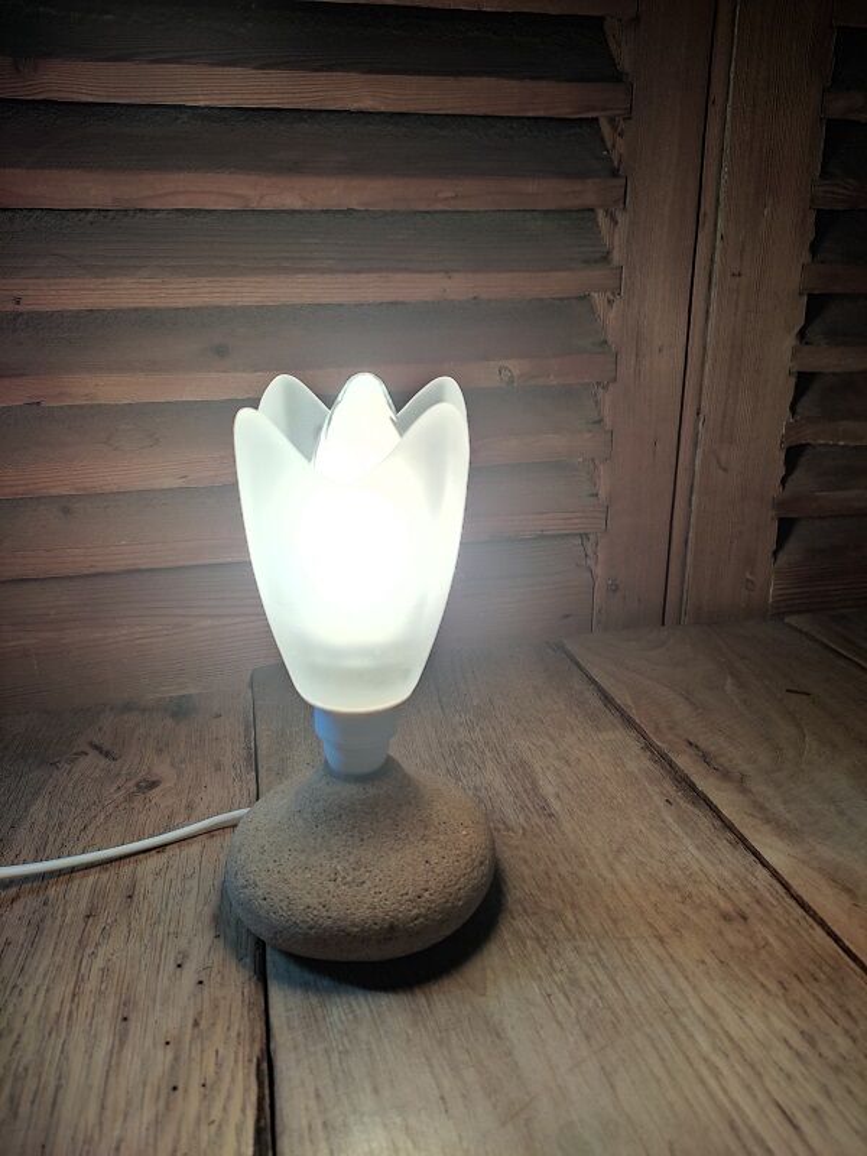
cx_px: 434
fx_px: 868
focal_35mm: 26
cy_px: 578
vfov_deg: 67.3
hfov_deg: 53.1
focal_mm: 4.74
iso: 175
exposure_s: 1/100
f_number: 1.79
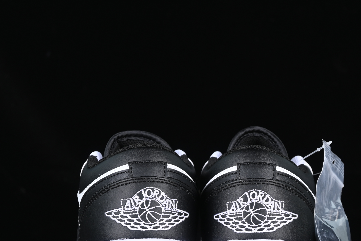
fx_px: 1173
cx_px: 211
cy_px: 173
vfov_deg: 11.7
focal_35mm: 117
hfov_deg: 17.5
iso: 160
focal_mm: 50
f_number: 6.3
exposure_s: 1/60
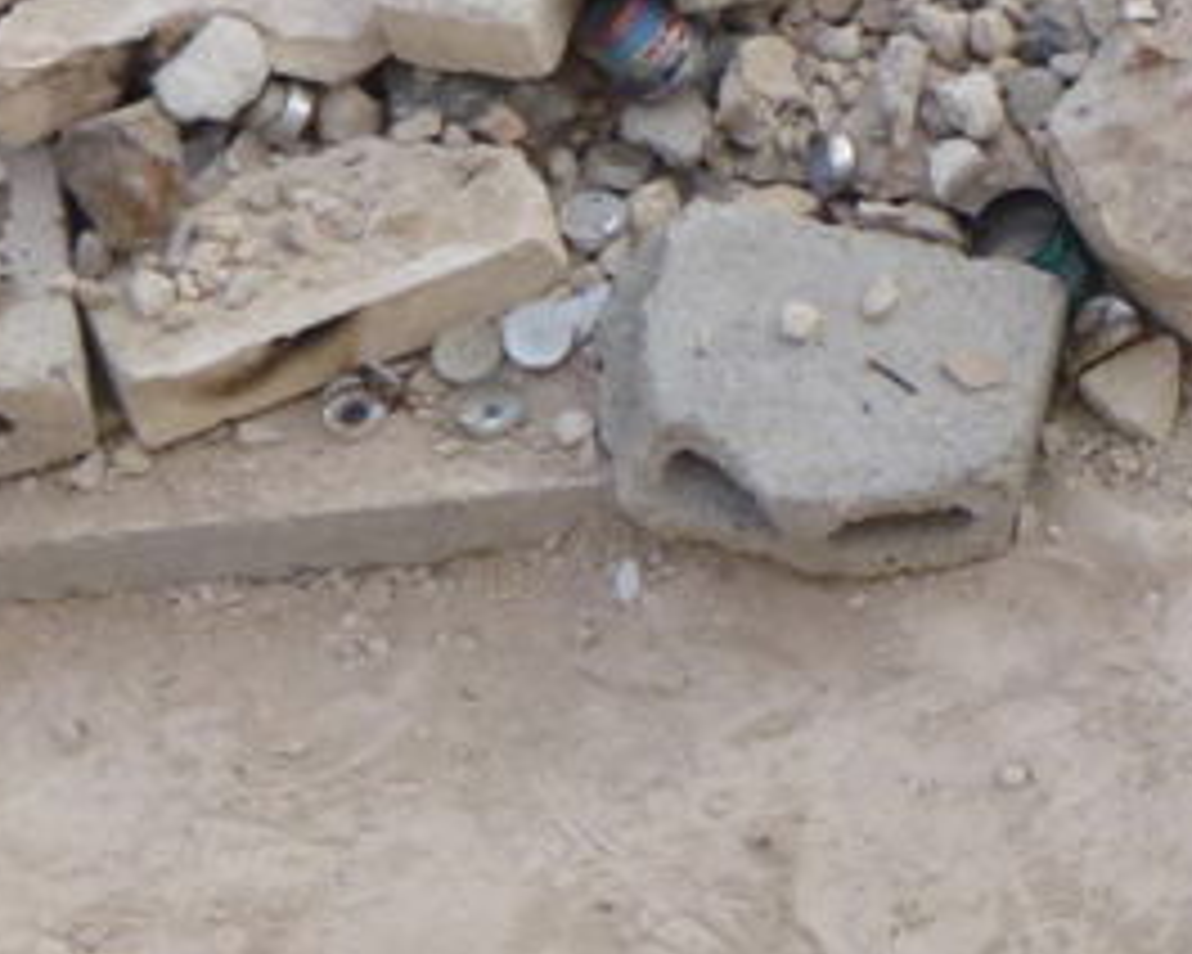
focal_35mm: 393
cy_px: -266
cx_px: 1511
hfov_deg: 4.9
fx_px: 13864
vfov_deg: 3.9
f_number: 5
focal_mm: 18.7
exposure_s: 1/250
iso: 200
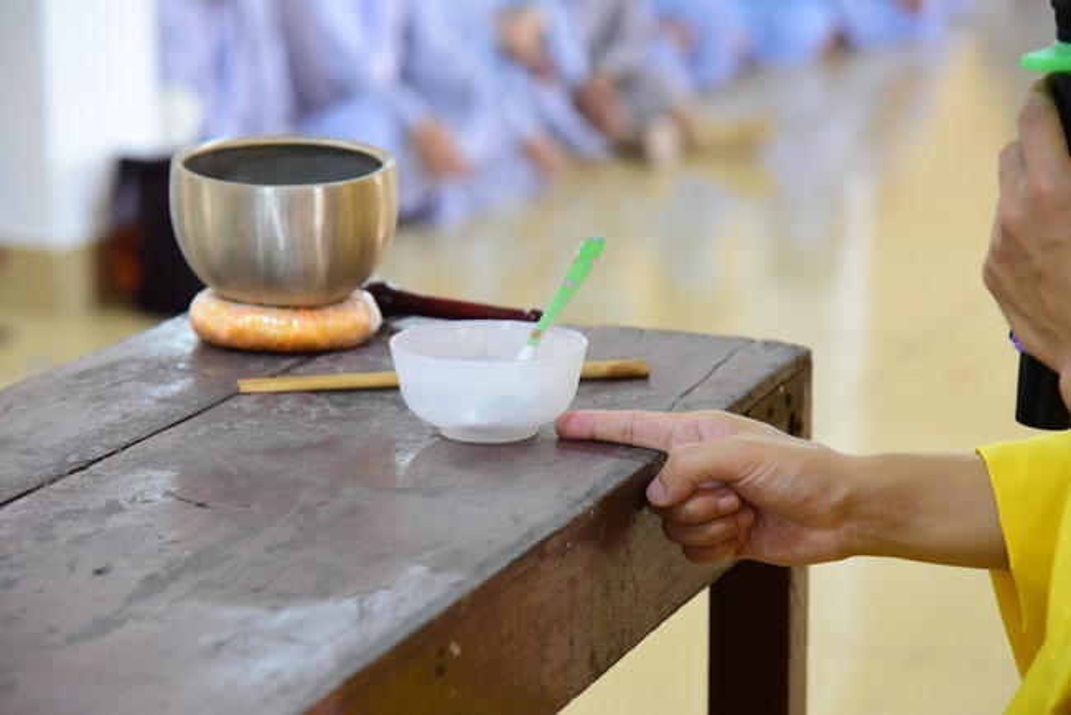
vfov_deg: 11.4
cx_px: 536
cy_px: 358
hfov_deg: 17.1
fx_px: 3571
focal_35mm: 120
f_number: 5
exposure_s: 1/40
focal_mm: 120
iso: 3200
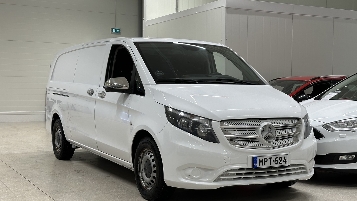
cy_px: 102
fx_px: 502
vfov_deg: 22.6
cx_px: 178
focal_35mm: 53
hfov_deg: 39.2
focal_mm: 6.86
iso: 64
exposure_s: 1/109
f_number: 1.78
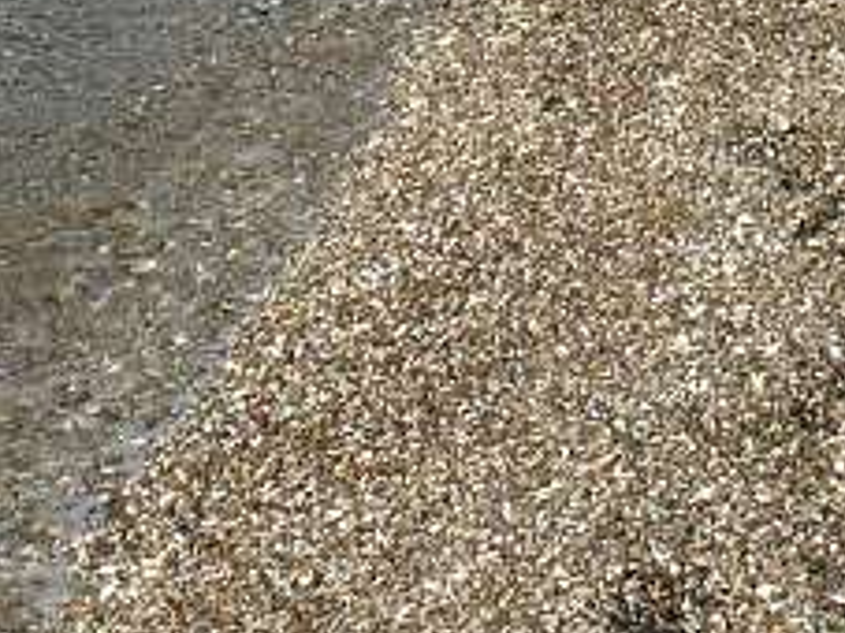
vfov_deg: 7.2
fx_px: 4904
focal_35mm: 201
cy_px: -557
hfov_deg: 9.8
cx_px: 517
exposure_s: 1/200
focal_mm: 7.4
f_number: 5.6
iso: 100
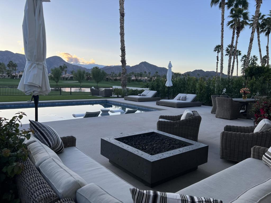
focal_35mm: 26
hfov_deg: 67.3
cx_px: 136
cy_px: 102
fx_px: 204
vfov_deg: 53.1
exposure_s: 1/753
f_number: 1.5
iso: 50
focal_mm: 5.7
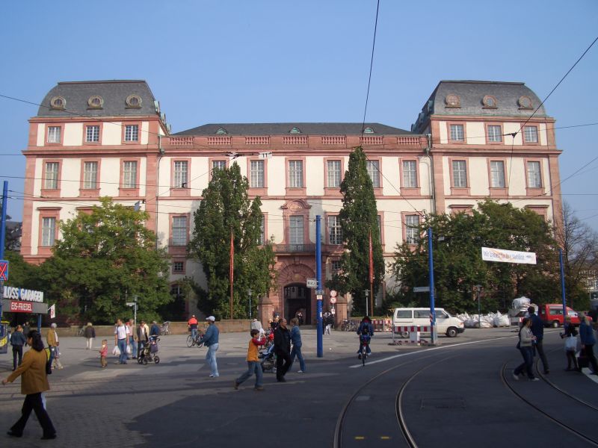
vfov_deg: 40.7
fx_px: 605
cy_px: 224
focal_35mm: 35
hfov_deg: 52.6
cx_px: 299
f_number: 4.3
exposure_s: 1/400
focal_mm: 5.8
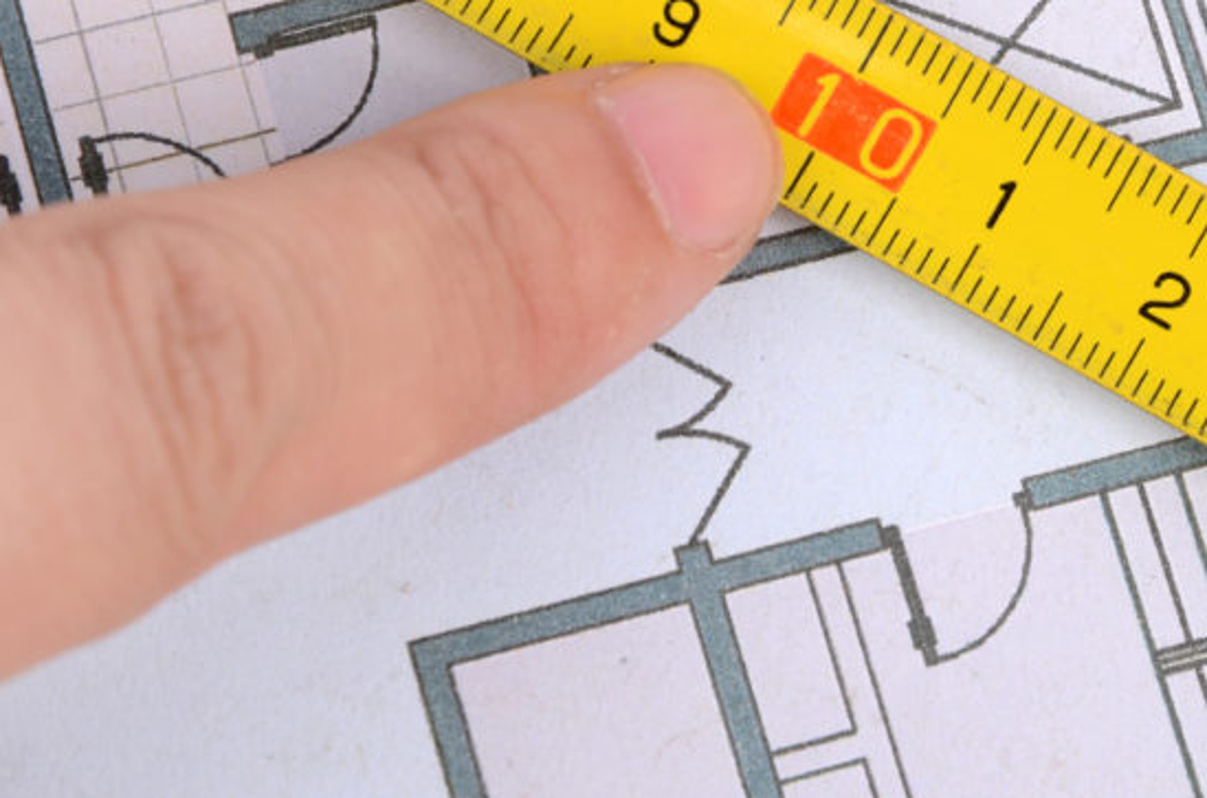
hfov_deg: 8.6
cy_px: 130
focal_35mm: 238
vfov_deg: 5.7
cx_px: 1066
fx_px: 7957
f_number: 13
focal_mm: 85
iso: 100
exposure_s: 1/125
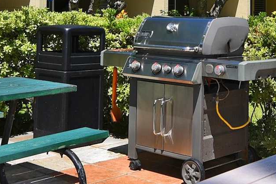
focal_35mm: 73
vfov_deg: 18.2
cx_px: 190
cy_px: -4
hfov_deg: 27.5
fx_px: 560
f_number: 11
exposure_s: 1/200
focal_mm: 15
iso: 100
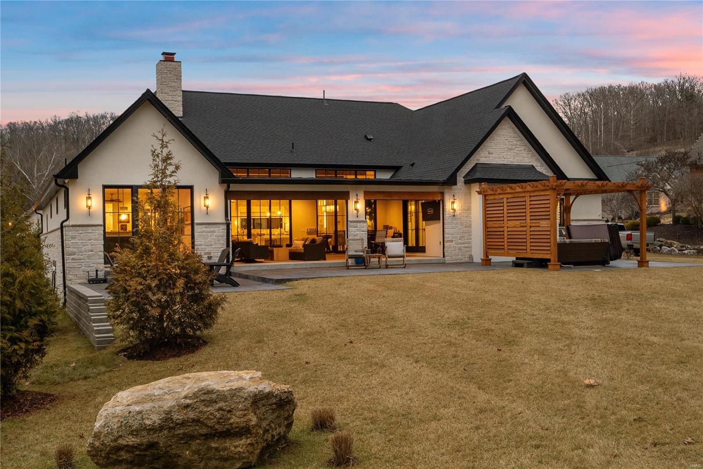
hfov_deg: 50.7
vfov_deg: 35.0
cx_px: 352
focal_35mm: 38
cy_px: 234
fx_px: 742
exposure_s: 1/30
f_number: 6.3
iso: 400
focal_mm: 19
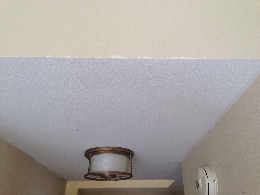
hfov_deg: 55.4
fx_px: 248
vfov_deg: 42.9
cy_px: 98
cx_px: 130
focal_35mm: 33
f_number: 2.4
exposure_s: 1/60
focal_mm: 4.13
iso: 64
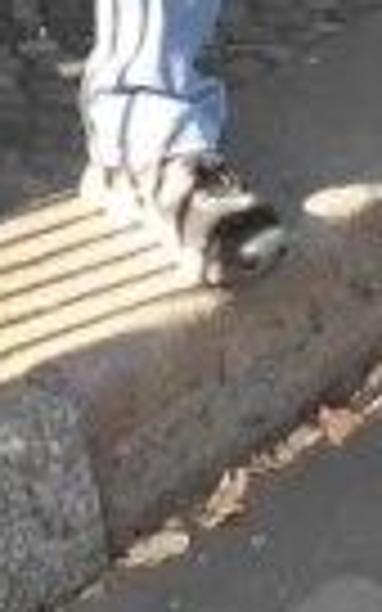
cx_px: 202
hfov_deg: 6.3
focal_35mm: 208
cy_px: -873
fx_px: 3465
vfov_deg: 9.0
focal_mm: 4.6
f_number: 3.2
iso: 64
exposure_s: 1/100
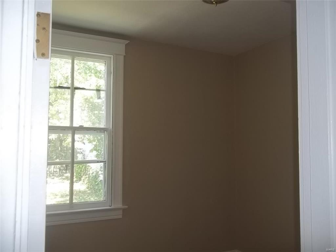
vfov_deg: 44.2
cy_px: 126
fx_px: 311
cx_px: 168
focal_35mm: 32
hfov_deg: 56.8
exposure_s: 1/30
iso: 64
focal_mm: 5.7
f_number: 2.9
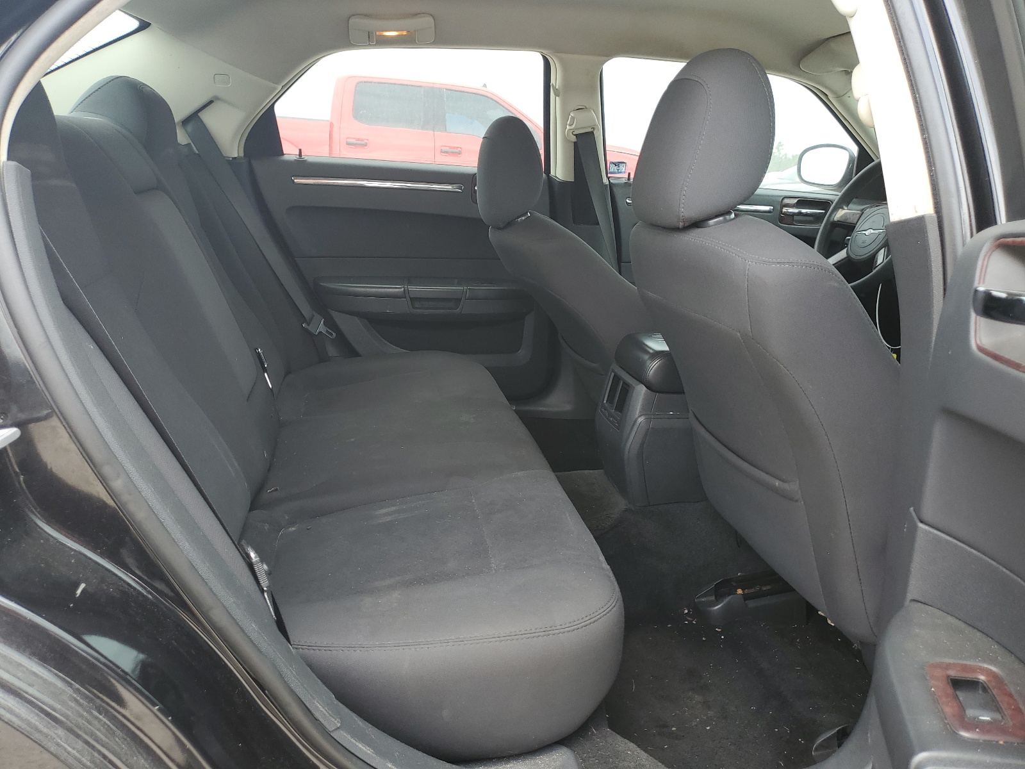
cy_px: 384
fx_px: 770
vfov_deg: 53.1
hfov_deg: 67.3
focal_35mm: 26
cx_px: 512
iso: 50
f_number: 1.5
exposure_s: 1/185
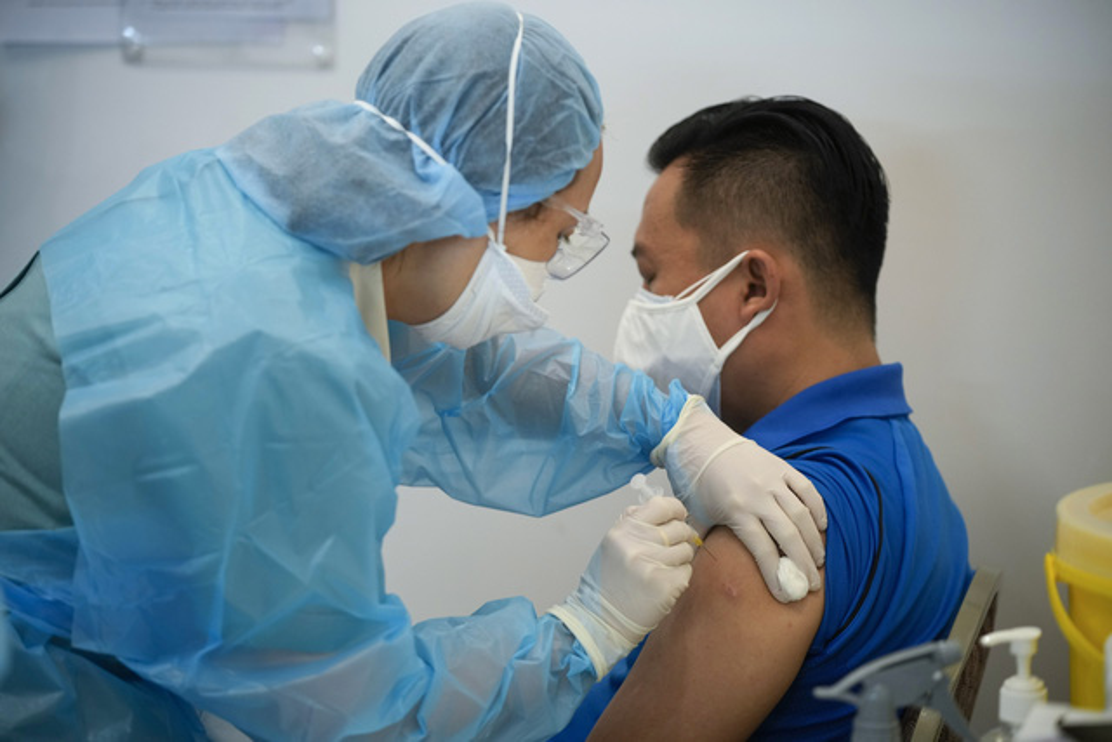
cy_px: 371
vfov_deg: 12.2
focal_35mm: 112
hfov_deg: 18.3
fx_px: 3460
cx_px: 556
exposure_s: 1/125
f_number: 2.8
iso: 800
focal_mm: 112
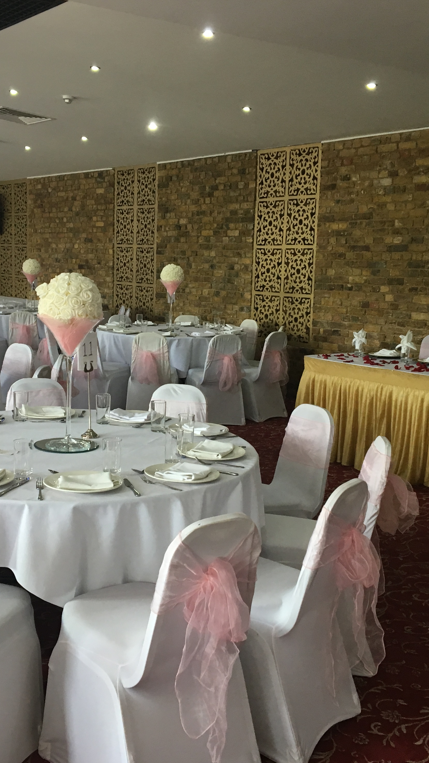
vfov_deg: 47.4
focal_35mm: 43
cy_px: 383
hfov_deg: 27.6
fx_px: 870
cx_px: 161
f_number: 2.2
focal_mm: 4.15
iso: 50
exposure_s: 1/33
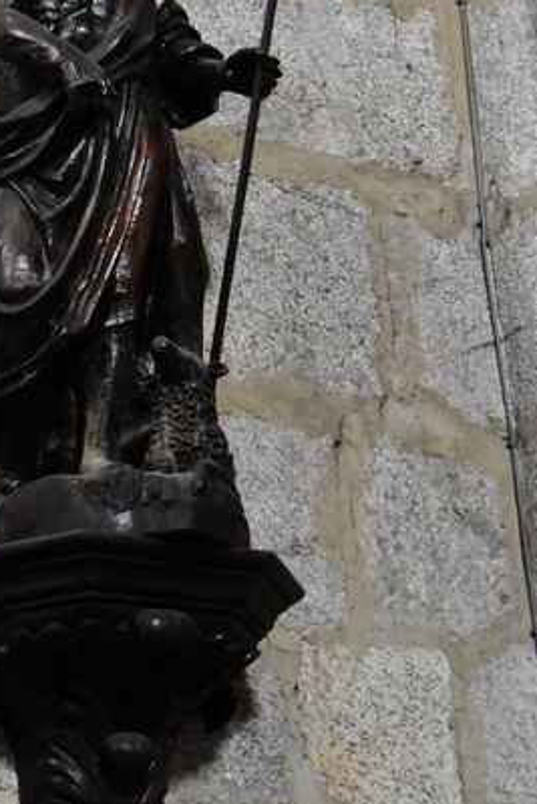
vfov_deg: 22.1
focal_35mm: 92
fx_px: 2054
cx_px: 152
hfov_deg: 14.9
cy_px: 299
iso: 9000
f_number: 4.5
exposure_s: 1/60
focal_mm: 35
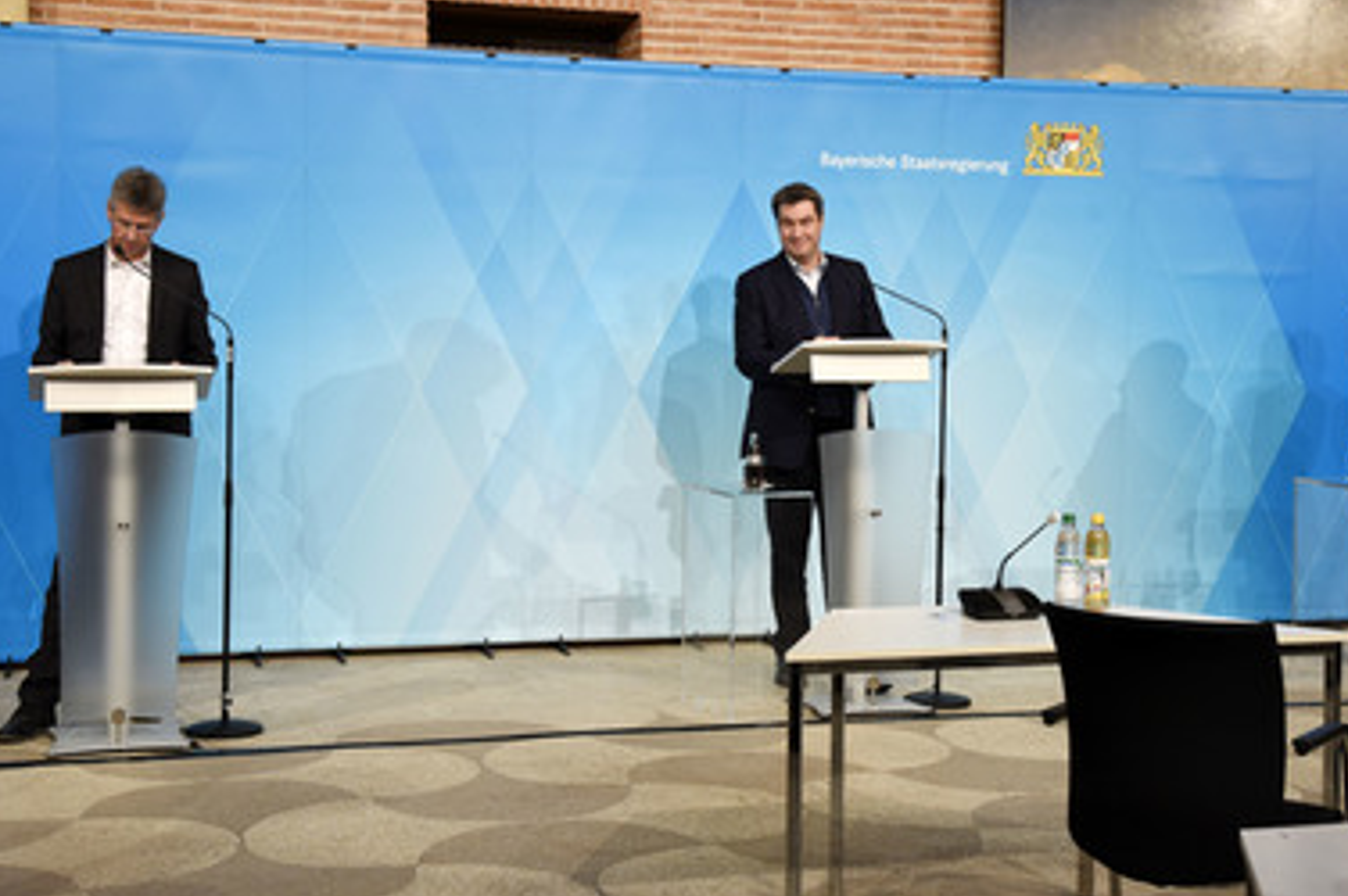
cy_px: 373
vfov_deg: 22.6
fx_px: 2245
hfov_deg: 33.4
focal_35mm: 60
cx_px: 773
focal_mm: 50
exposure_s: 1/60
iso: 1250
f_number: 6.3
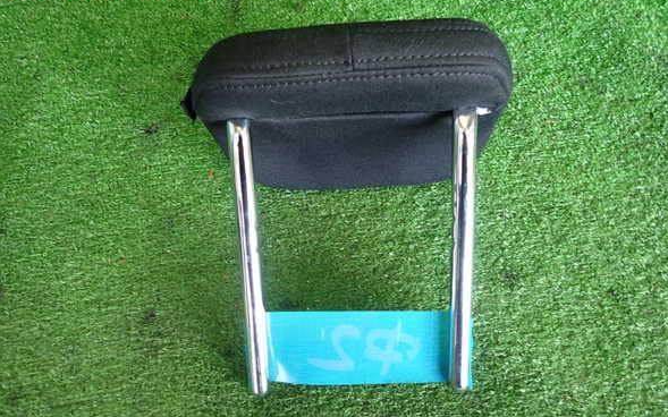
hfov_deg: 68.4
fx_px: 491
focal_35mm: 27
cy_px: 220
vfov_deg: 46.0
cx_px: 339
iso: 200
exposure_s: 1/40
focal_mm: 4.5
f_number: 2
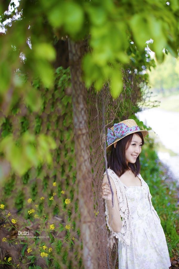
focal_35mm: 50
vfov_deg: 39.6
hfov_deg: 27.0
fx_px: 373
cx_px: 90
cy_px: 134
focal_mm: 50
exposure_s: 1/250
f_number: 2
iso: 100
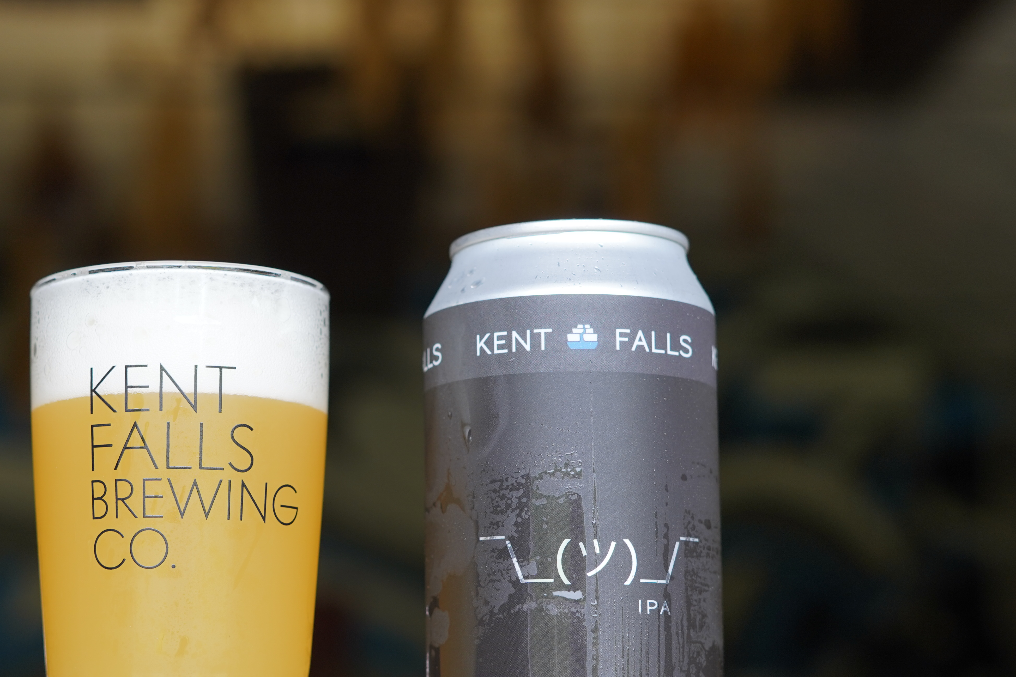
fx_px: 2173
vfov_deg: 17.7
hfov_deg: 26.2
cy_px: 455
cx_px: 335
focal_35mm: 77
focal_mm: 50
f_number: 4
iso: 200
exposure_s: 1/60
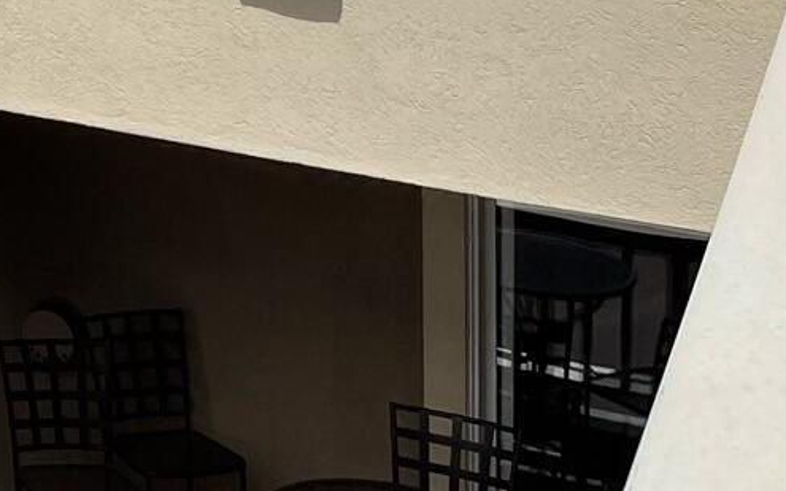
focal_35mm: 114
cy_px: -704
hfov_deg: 15.2
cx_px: -734
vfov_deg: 10.0
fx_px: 2441
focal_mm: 5.1
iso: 32
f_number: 1.6
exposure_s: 1/2488
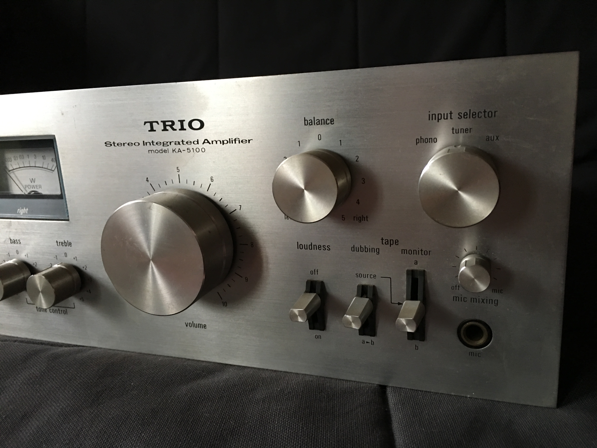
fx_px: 500
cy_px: 224
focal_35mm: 29
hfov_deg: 61.7
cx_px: 298
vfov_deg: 48.2
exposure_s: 1/8
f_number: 2.2
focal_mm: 4.15
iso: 100
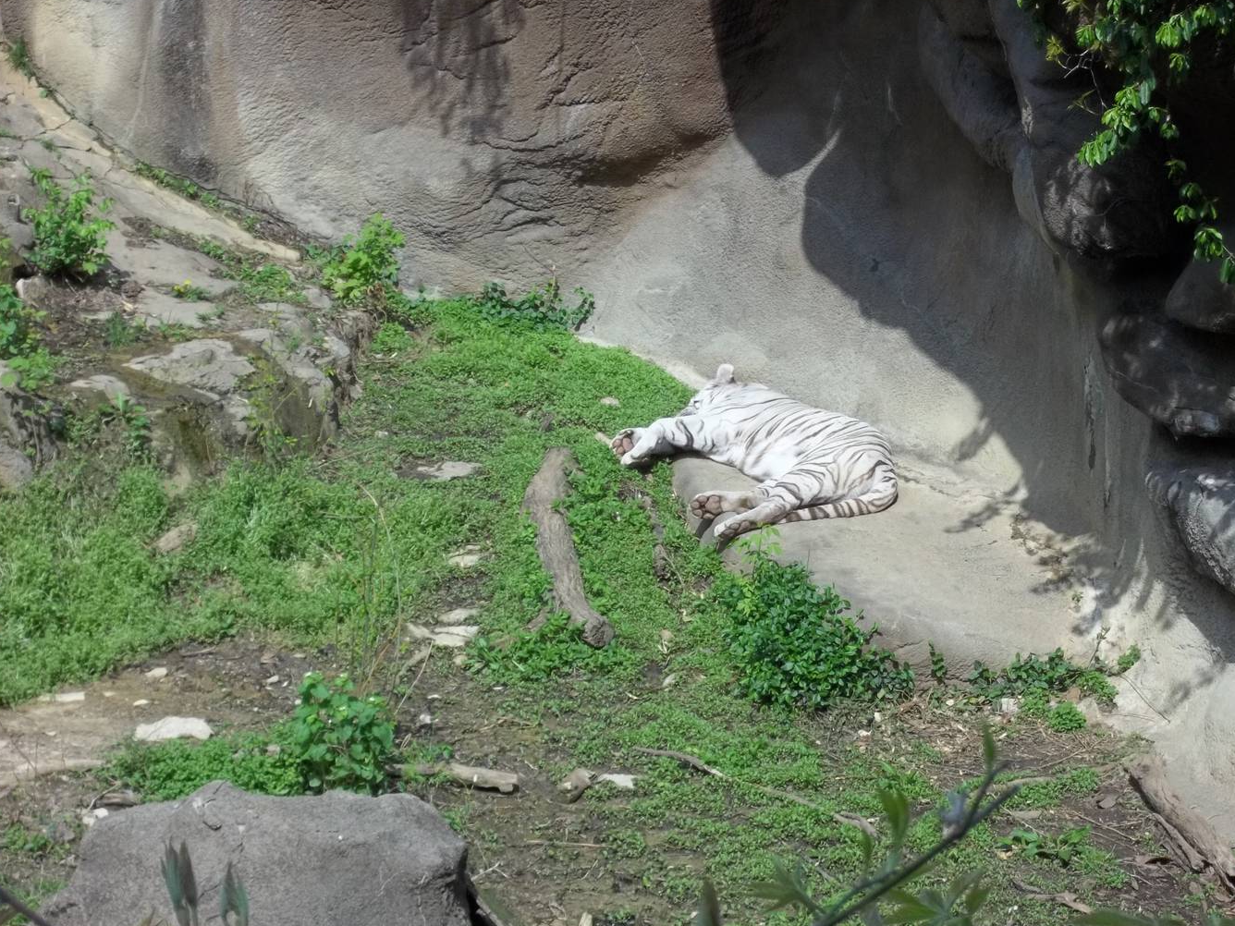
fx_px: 4103
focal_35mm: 115
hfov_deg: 17.1
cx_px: 727
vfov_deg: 12.9
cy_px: 468
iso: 64
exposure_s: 1/320
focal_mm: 17.1
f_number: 5.2
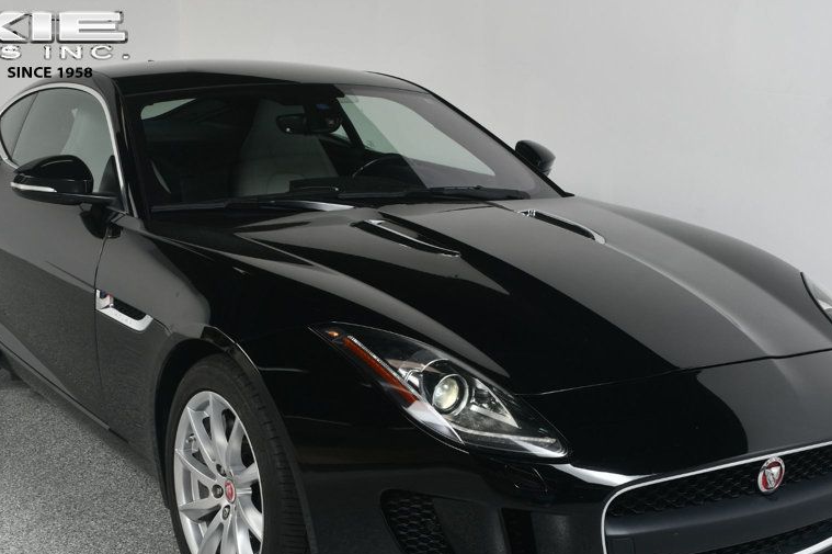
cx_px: 381
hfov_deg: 36.9
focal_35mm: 54
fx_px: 1247
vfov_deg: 24.9
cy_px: 373
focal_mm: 27
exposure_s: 1/160
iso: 100
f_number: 10
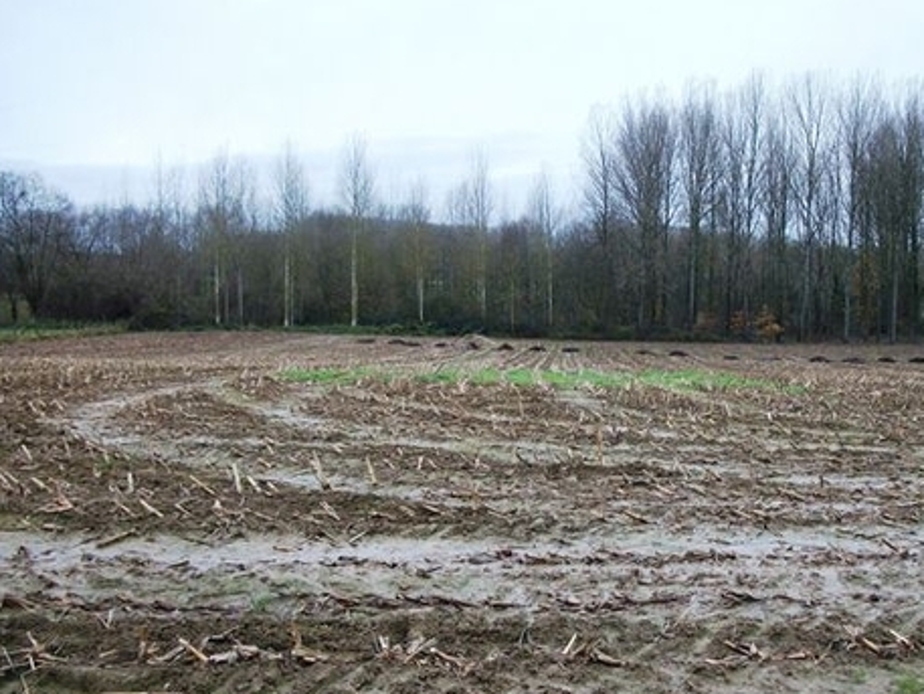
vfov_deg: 34.3
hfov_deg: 44.5
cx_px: 572
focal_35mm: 42
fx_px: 1121
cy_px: 417
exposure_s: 1/160
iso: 80
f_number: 2.9
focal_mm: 5.7
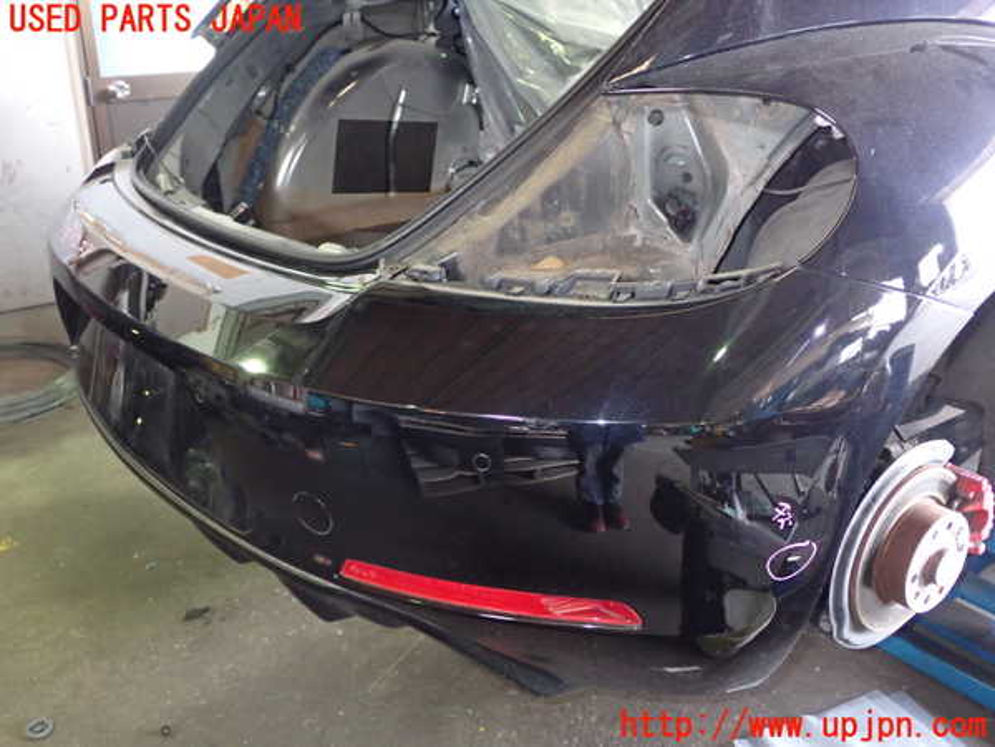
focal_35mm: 36
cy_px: 374
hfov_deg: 51.4
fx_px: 1035
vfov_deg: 39.7
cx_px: 498
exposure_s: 1/40
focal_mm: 6.37
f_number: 2.5
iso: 800
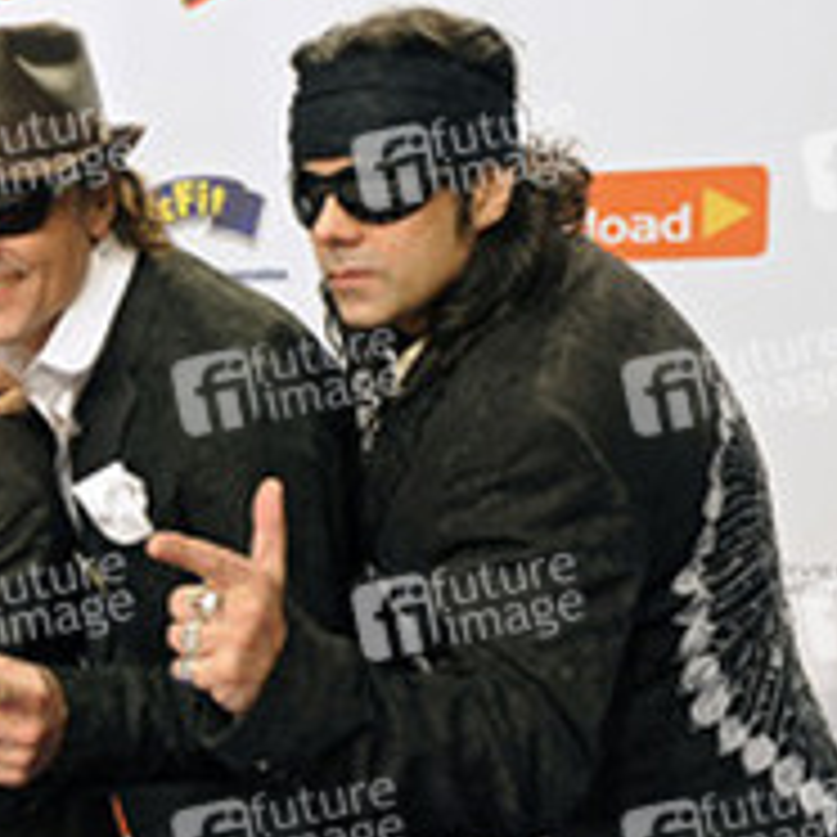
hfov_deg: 22.5
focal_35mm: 72
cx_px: -101
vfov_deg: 24.0
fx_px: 1970
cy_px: 495
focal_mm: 35
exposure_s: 1/200
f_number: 5.6
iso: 2000
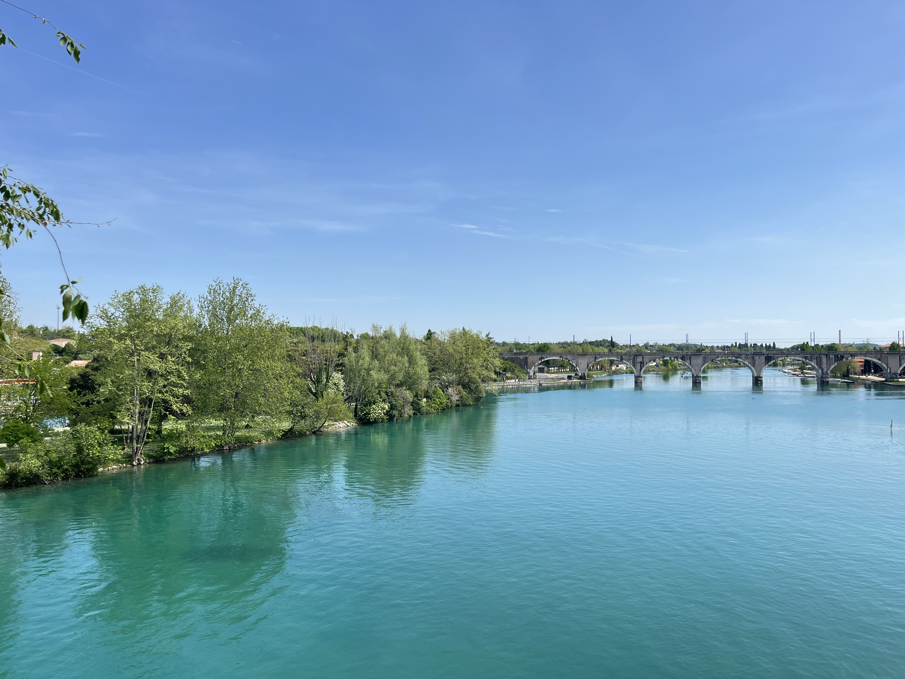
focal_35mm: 26
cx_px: 452
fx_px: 680
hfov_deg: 67.3
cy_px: 340
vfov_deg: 53.1
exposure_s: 1/2222
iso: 50
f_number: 1.6
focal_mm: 5.1
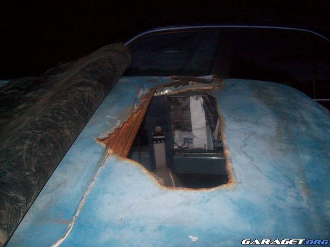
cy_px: 124
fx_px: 343
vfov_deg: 39.7
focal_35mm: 36
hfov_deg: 51.4
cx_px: 165
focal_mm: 6
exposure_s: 1/128
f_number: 2.7
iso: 400
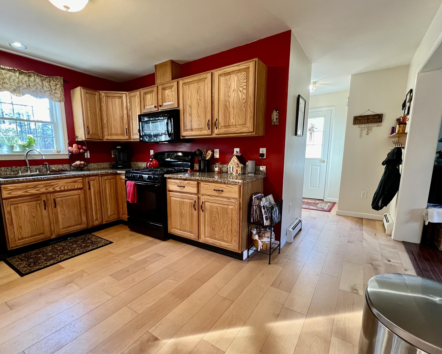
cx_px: 197
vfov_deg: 80.2
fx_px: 209
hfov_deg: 92.8
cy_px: 190
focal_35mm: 16
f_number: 1.8
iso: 400
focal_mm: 1.57
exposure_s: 1/60
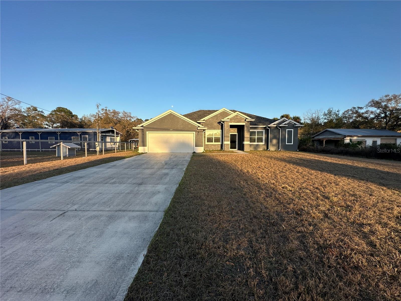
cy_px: 150
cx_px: 200
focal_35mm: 14
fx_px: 162
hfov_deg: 102.1
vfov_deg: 85.7
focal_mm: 2.22
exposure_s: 1/818
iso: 40
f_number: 2.2
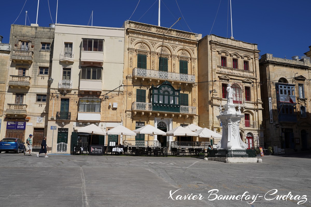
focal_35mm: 33
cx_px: 156
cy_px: 104
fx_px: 285
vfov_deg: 40.0
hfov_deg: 57.2
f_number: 8
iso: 100
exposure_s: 1/640
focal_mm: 33
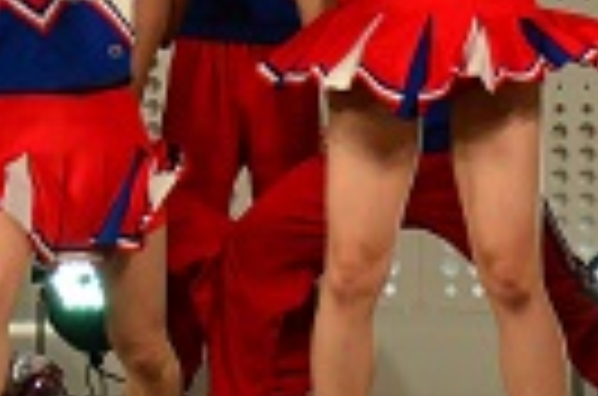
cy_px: -151
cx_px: 157
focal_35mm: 411
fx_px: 6808
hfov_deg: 5.0
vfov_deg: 3.3
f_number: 6.3
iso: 1600
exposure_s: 1/640
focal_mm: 75
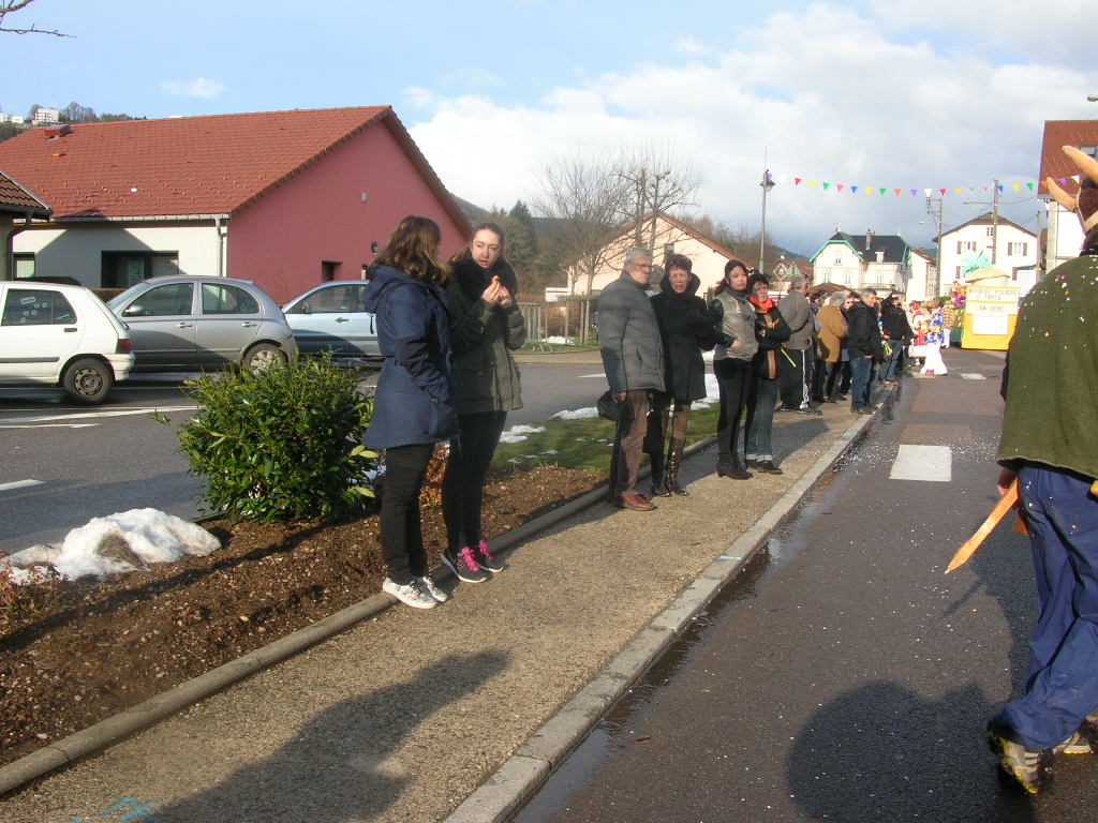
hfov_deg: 52.6
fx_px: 1110
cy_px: 412
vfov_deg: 40.7
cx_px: 549
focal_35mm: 35
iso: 50
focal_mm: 5.8
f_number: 5.6
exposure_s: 1/214
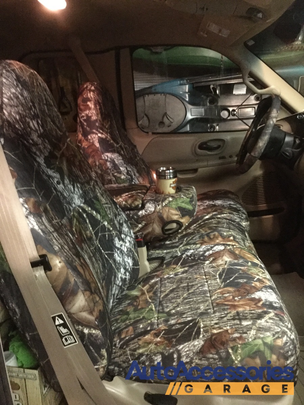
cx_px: 152
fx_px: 363
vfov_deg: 58.4
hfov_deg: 45.4
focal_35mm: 31
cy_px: 202
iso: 640
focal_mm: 3.3
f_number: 2.4
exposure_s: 1/15
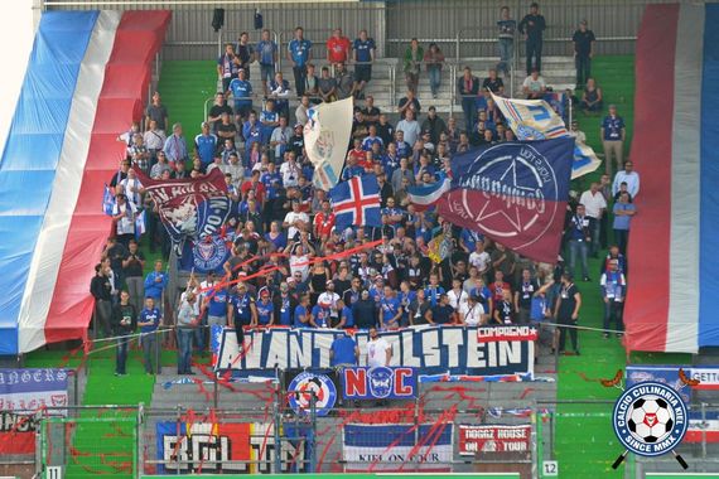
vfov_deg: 5.0
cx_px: 360
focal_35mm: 278
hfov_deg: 7.4
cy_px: 240
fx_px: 5542
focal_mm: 185
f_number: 5.6
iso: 1600
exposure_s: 1/1600
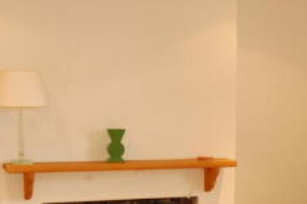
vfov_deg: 17.3
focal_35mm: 77
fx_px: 656
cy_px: 203
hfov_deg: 25.9
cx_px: 238
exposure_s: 1/80
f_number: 3.5
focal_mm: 18
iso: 400
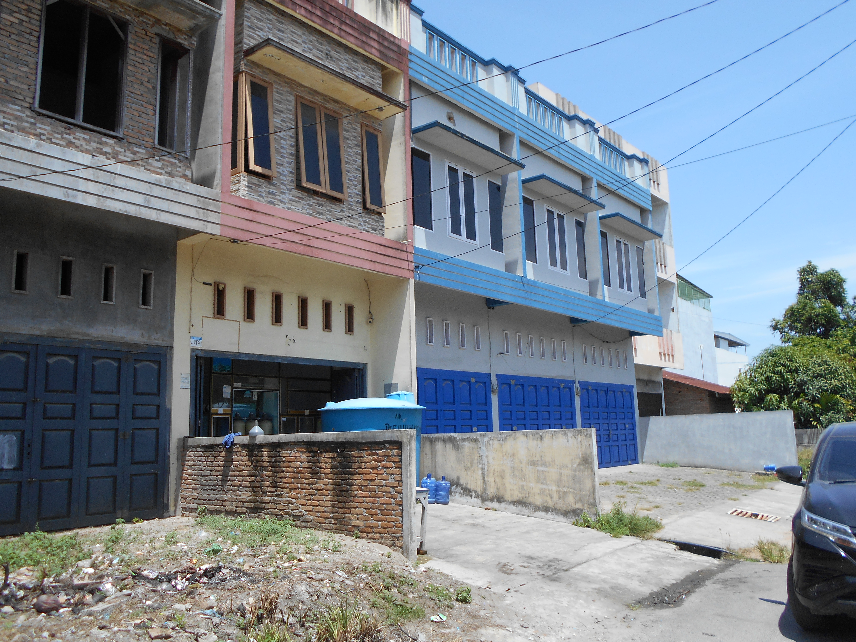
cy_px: 321
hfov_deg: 60.0
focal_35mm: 30
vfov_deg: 46.8
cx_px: 428
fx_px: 742
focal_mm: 5.1
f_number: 3.4
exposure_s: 1/640
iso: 80
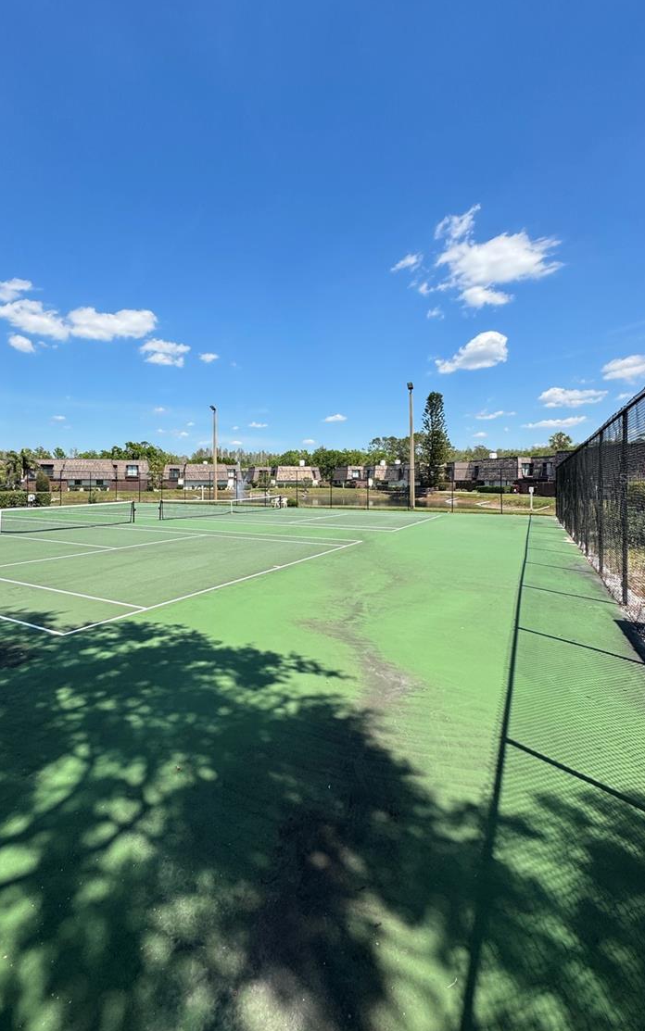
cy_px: 478
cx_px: 268
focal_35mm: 16
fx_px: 450
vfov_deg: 97.6
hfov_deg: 70.7
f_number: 2.2
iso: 50
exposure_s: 1/1420
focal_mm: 2.22
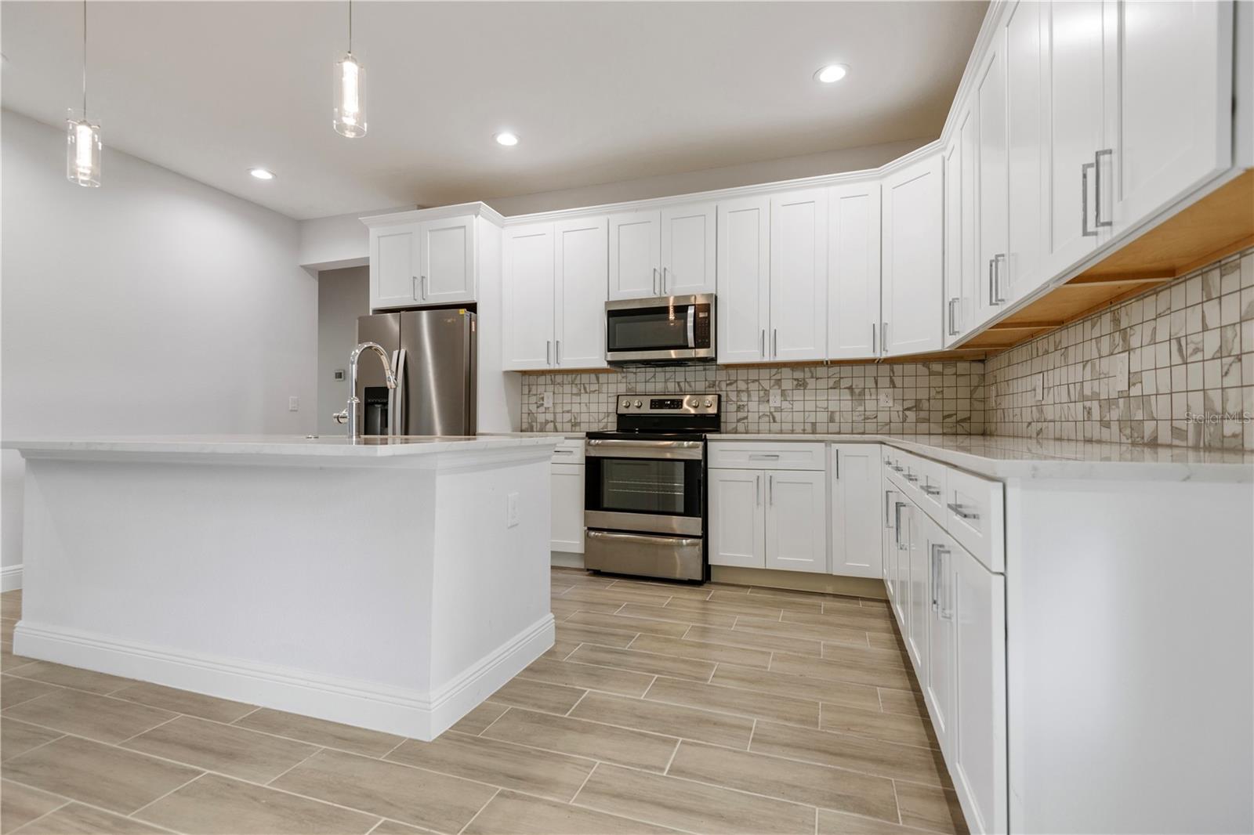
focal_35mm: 16
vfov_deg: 73.7
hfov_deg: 96.7
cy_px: 418
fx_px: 557
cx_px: 627
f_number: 4
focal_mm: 16
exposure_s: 1/60
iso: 400
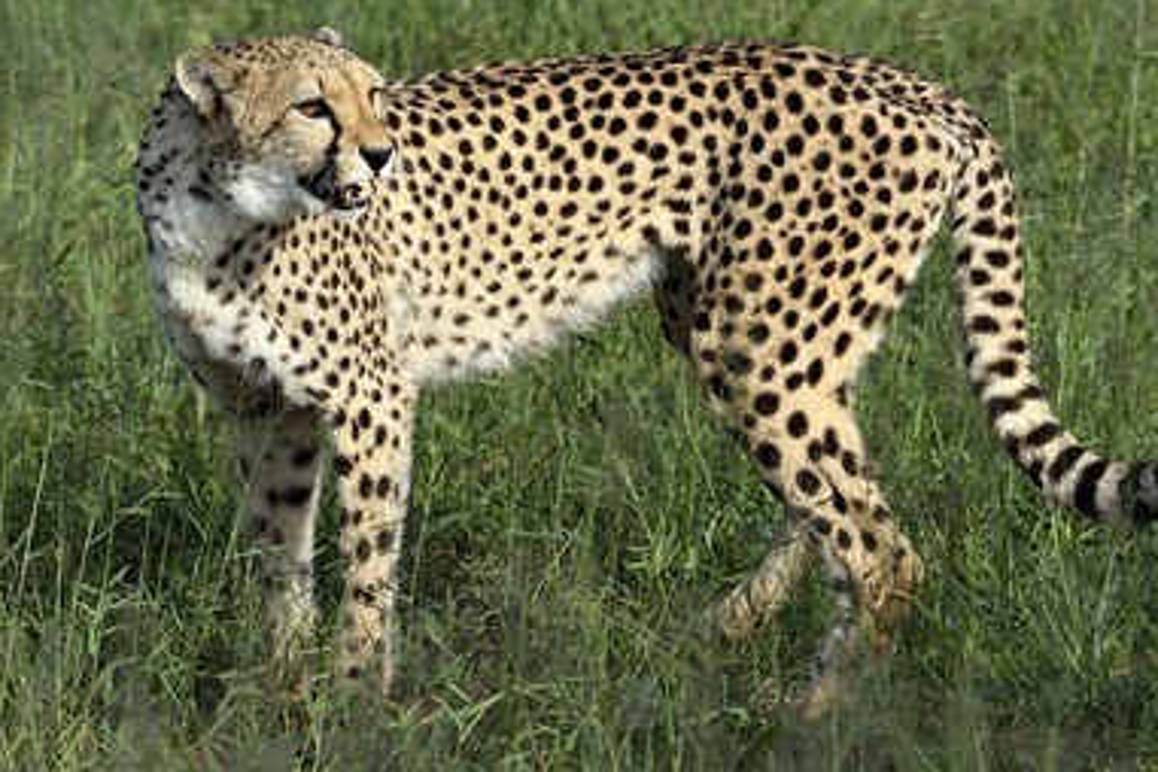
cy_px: 350
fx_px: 6208
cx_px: 584
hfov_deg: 10.7
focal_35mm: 193
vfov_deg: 7.1
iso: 400
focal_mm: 175
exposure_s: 1/1000
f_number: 9
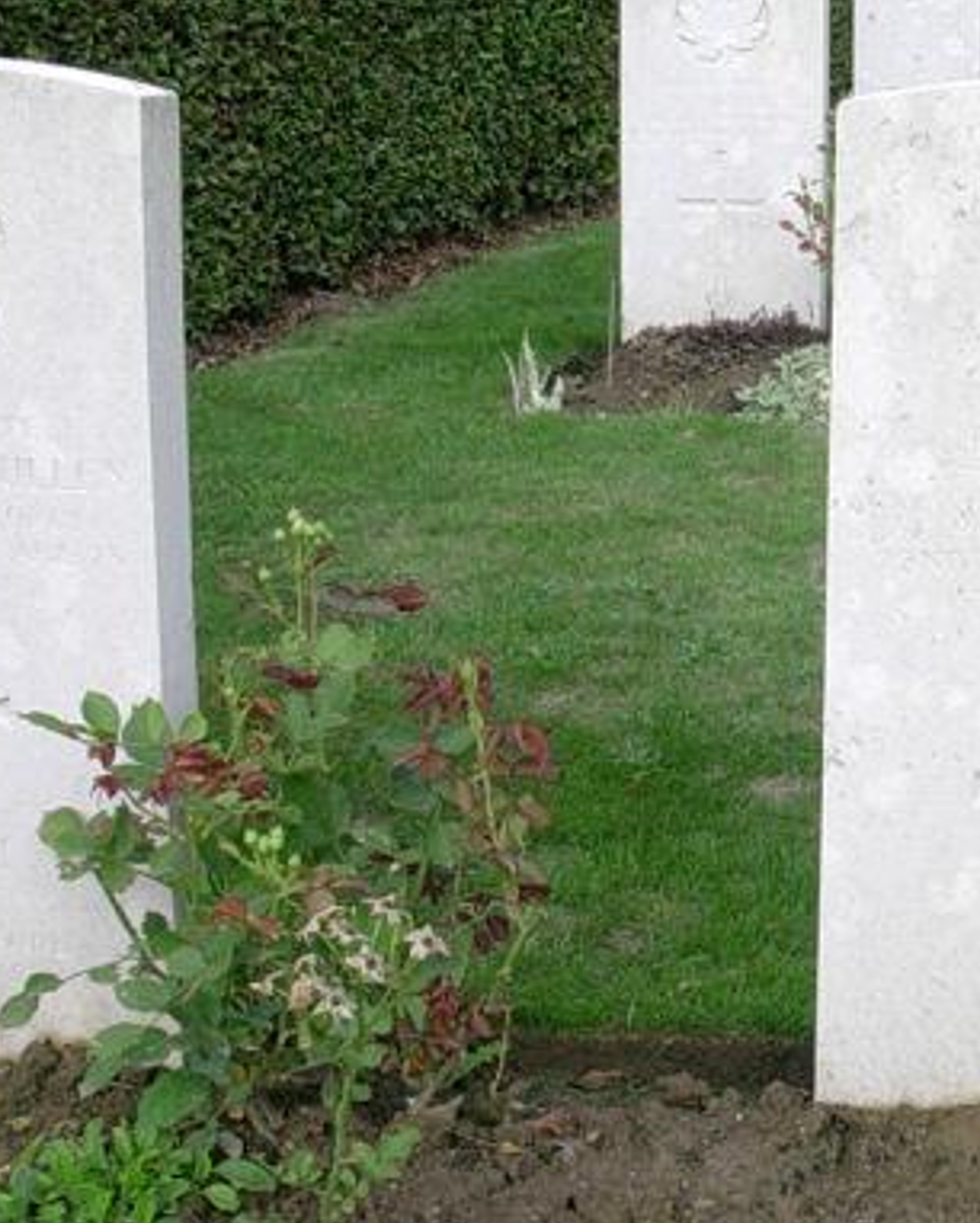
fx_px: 2500
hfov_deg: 21.7
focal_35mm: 69
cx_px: 868
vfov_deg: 27.5
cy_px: 612
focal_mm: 6.7
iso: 70
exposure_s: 1/148
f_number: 5.8
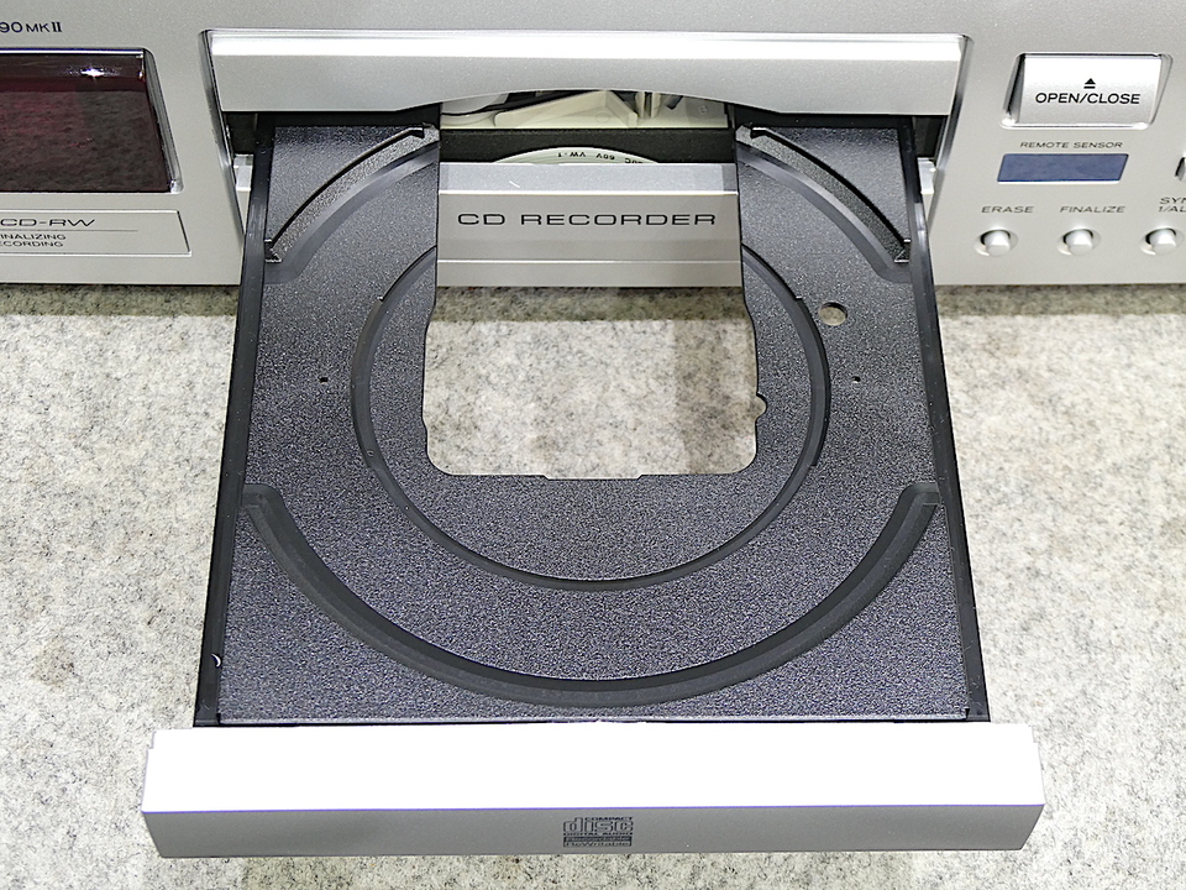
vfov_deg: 27.0
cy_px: 445
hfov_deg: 35.5
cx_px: 593
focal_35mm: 54
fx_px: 1850
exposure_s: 1/6
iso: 200
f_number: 4.1
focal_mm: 9.6
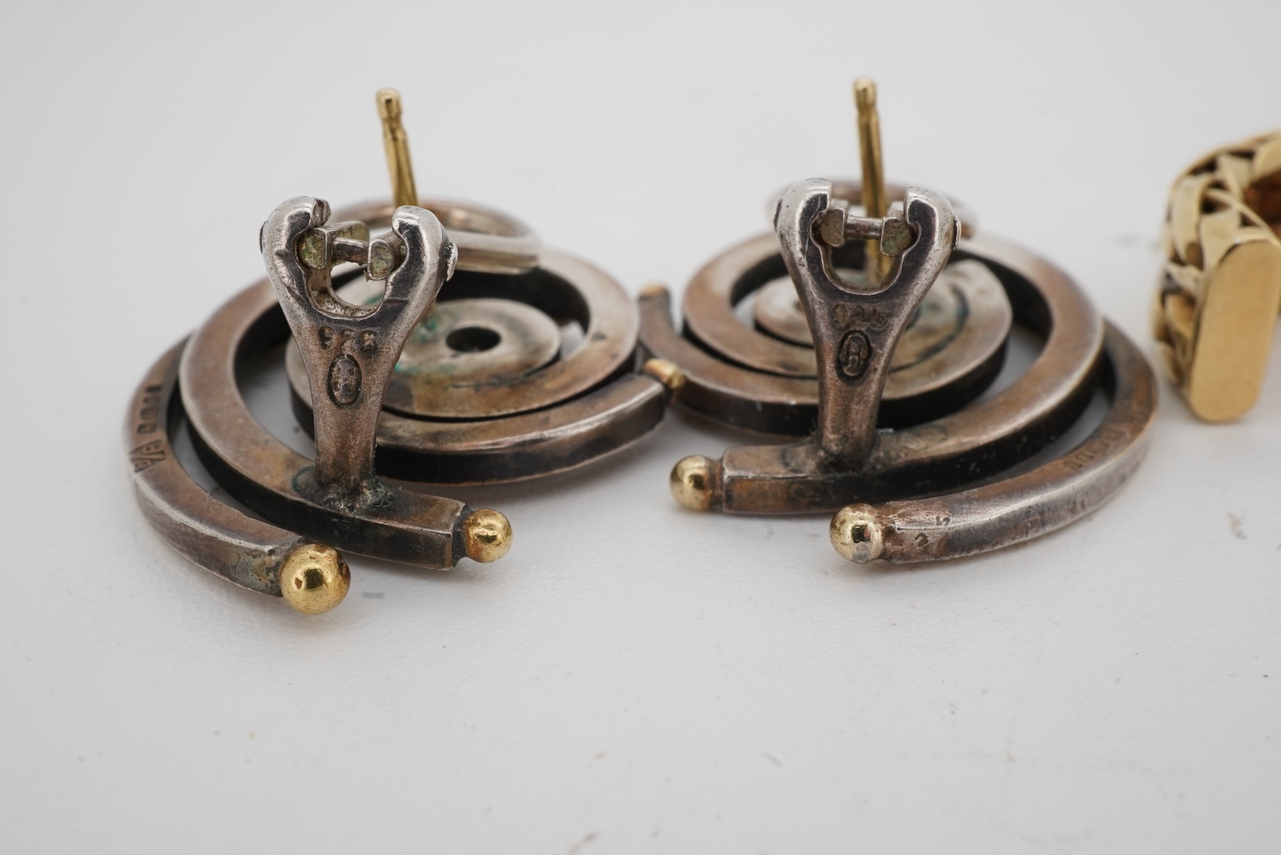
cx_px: 640
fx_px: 1601
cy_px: 428
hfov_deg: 43.6
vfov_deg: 29.9
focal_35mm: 45
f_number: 22
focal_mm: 30
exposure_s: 1/125
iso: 400
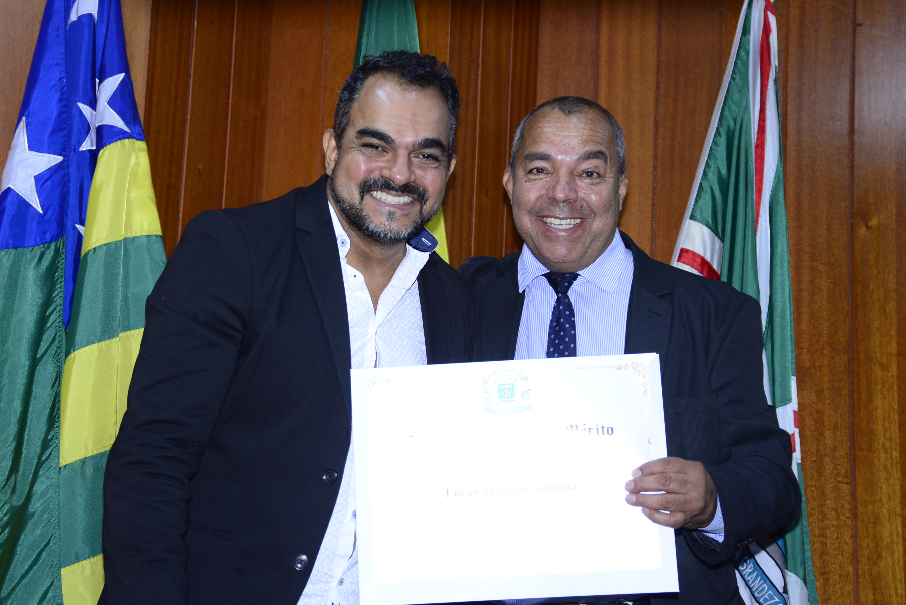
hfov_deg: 27.0
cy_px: 302
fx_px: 1888
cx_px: 453
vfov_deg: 18.2
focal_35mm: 75
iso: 1600
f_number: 5.3
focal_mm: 75
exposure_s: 1/80
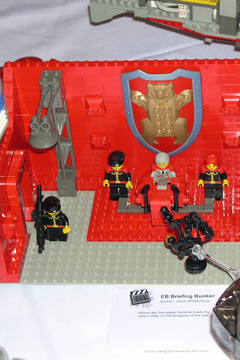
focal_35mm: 94
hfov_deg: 14.5
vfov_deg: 21.7
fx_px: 940
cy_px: 179
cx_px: 166
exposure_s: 1/60
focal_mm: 14.2
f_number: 3.7
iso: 100
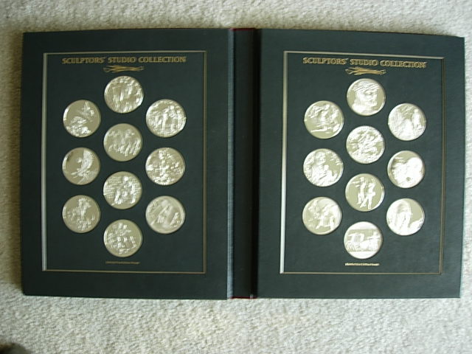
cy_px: 177
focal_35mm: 38
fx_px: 518
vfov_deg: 37.7
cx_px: 236
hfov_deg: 49.0
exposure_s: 1/10.3
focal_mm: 7.8
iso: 64
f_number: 2.8
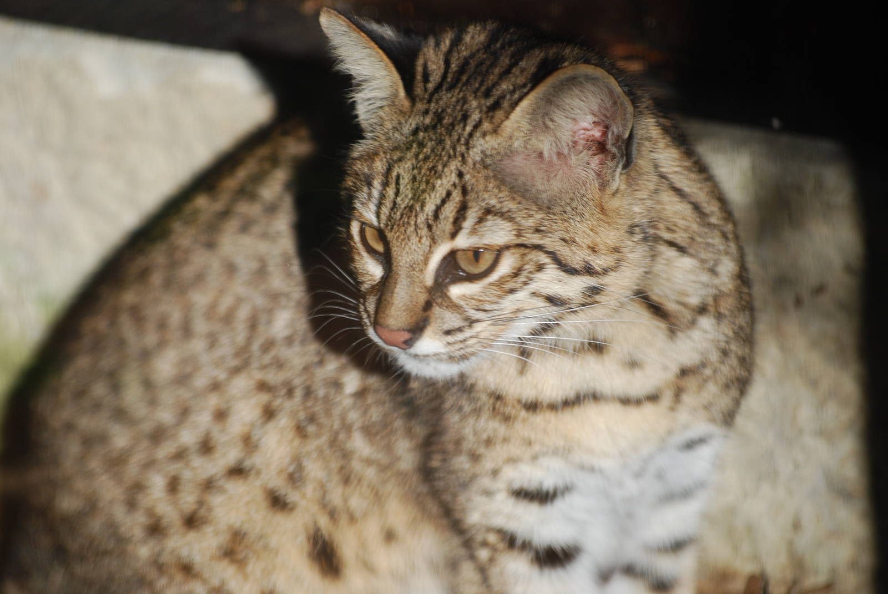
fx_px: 8150
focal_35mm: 330
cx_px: 444
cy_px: 297
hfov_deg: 6.2
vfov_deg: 4.2
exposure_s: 1/640
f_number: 5.3
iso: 200
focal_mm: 220
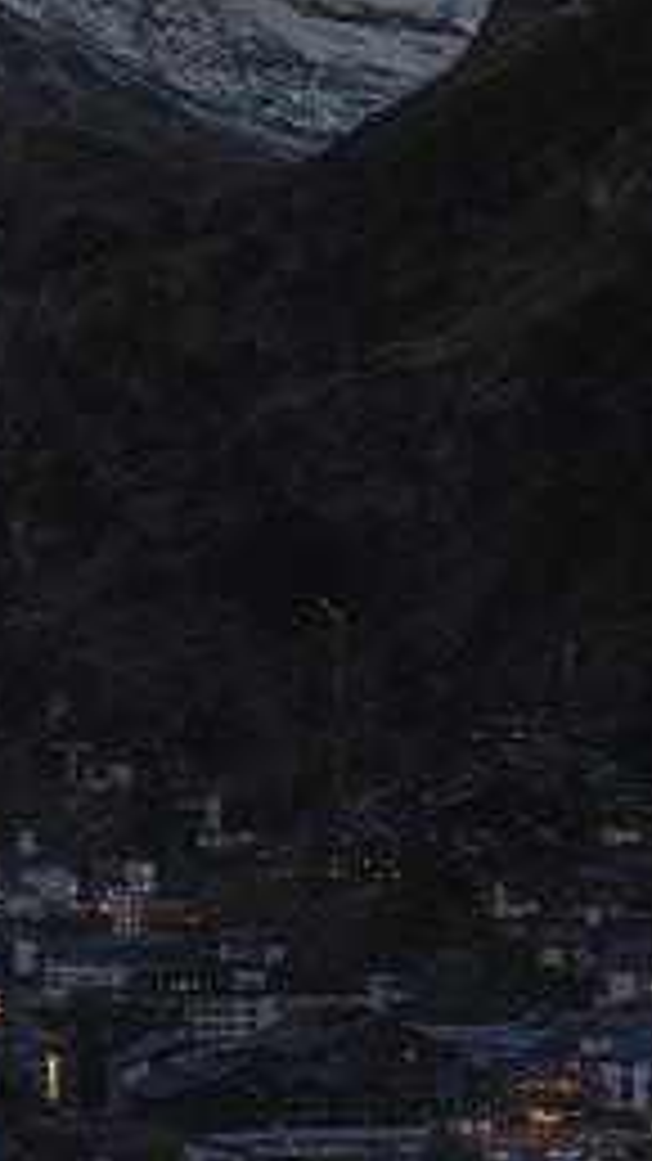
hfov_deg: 9.1
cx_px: 198
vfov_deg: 16.1
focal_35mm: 133
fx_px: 4090
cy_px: 666
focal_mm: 41
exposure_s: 3
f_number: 9
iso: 100
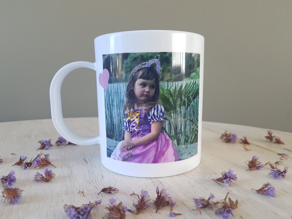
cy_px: 110
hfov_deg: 67.3
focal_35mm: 26
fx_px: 219
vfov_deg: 53.1
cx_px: 146
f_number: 1.7
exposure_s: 1/100
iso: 80
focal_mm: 4.2
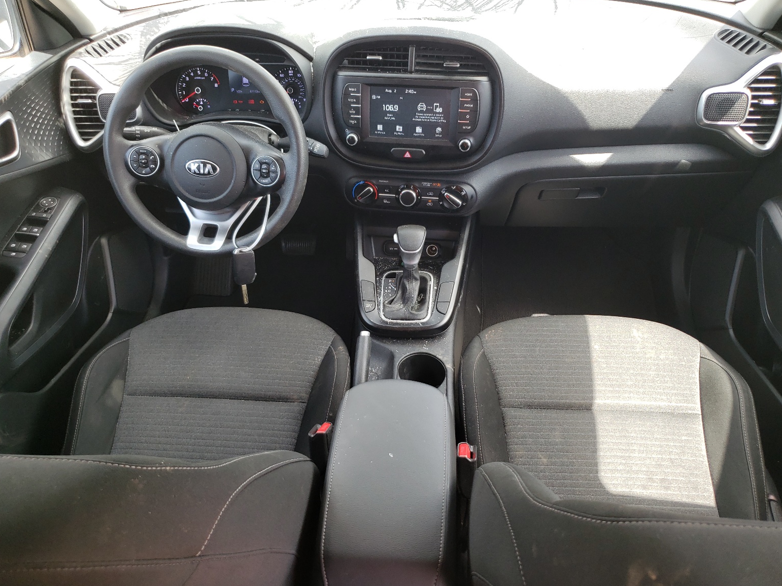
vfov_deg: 51.4
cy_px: 301
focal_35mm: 27
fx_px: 610
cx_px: 383
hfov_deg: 65.3
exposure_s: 1/128
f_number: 1.5
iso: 50
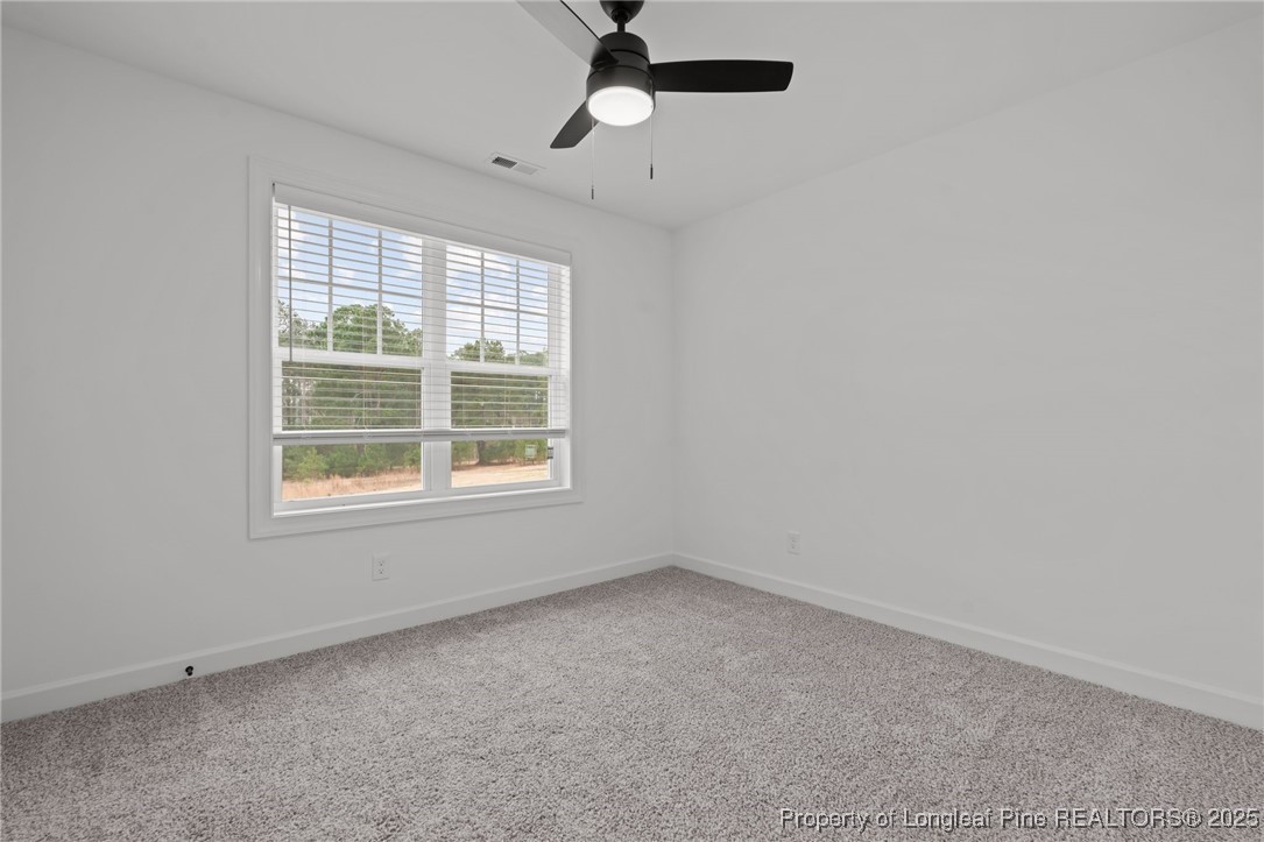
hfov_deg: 95.0
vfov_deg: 72.0
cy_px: 421
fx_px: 579
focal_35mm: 16
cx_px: 632
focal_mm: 16.5
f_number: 8
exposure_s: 1/4
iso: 250
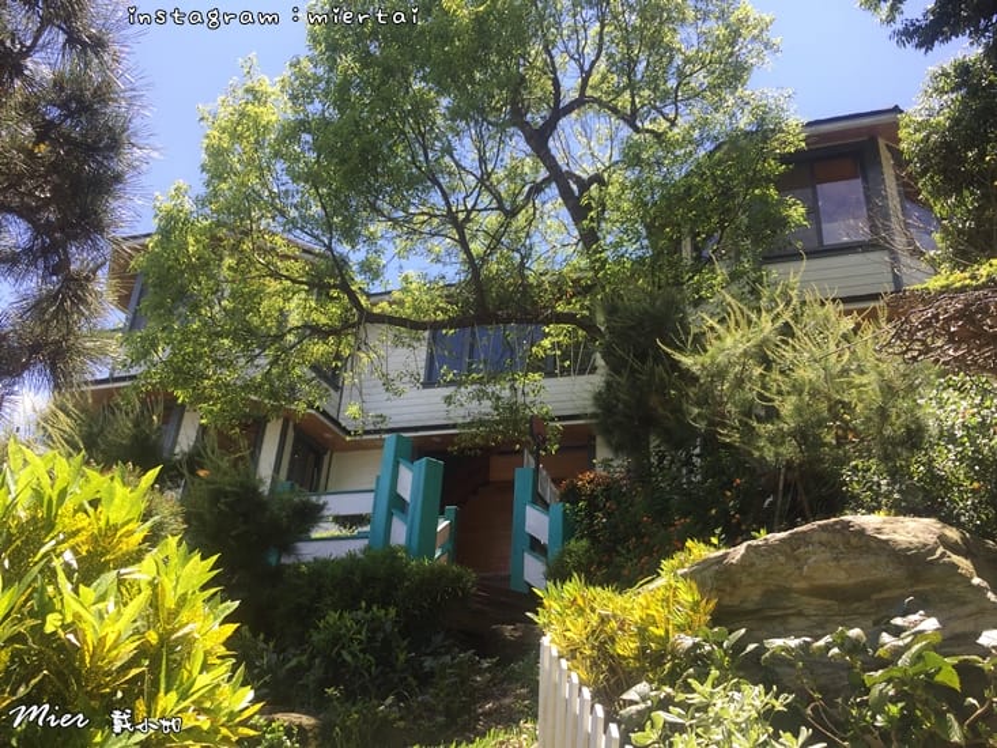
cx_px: 498
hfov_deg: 61.7
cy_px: 374
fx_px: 835
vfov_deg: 48.2
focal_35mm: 29
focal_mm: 4.15
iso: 32
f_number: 2.2
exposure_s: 1/549
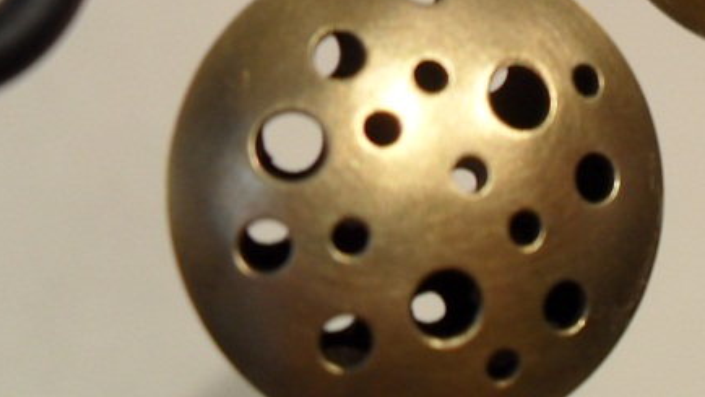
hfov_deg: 26.1
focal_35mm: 79
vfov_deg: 14.8
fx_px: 1477
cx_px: 617
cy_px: -82
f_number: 2.8
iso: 160
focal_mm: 6.2
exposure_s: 1/30
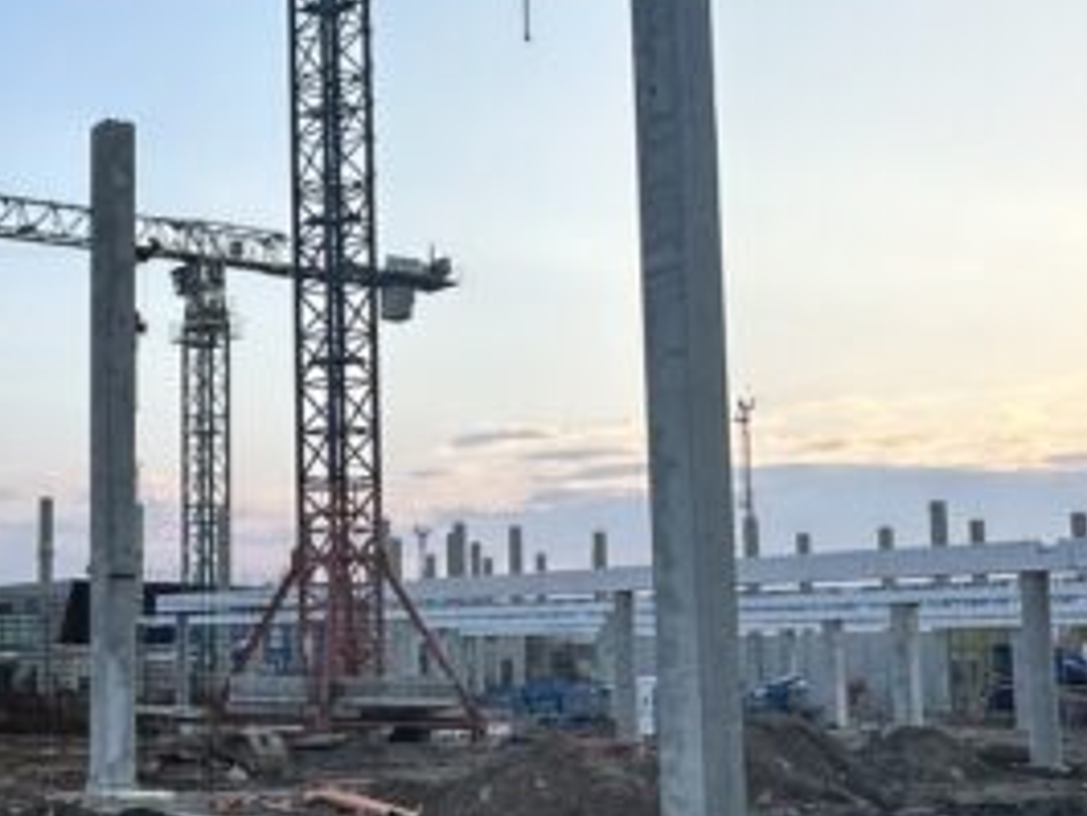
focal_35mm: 54
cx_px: -66
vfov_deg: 27.0
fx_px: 1696
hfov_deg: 32.0
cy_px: 467
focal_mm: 2.22
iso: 40
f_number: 2.2
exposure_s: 1/511
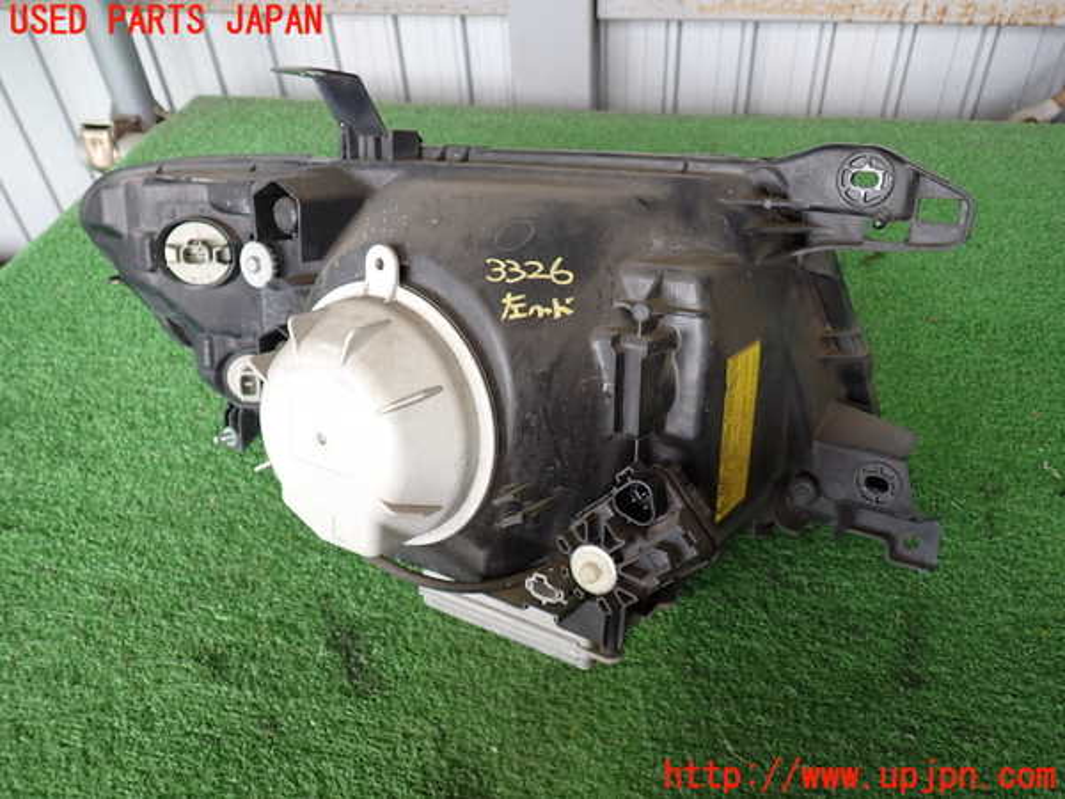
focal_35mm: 28
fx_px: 861
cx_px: 532
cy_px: 400
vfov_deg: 49.7
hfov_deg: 63.4
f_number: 2.2
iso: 200
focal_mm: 5.05
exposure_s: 1/60
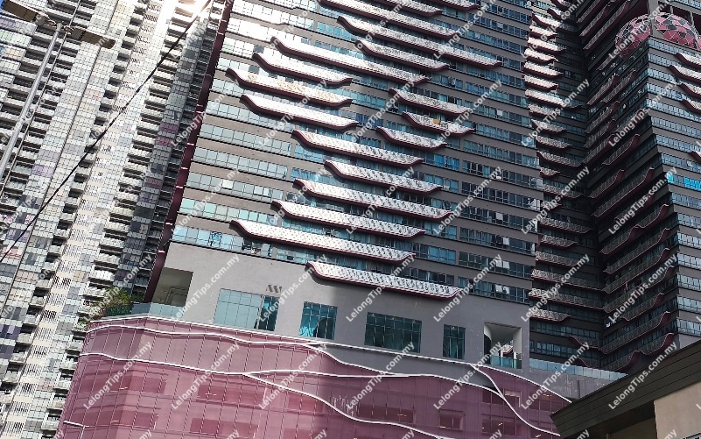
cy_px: 41
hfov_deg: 50.9
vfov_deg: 31.9
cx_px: 445
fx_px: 726
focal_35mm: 38
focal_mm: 6.14
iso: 50
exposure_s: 1/853
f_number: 1.65
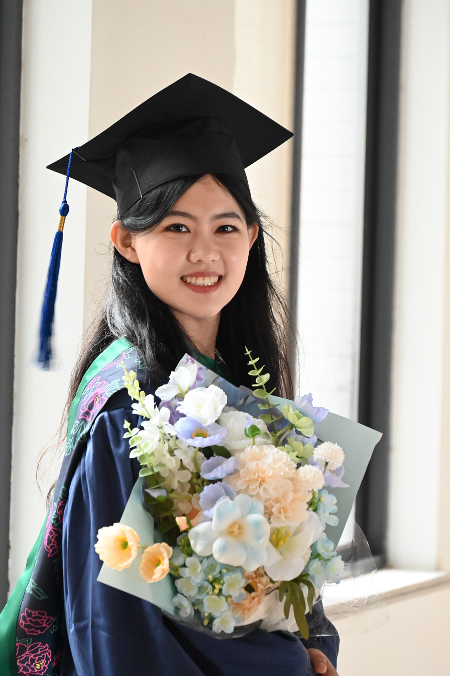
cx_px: 213
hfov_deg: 7.1
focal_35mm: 194
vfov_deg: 10.6
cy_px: 331
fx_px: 3640
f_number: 6.3
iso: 12800
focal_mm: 180
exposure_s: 1/40
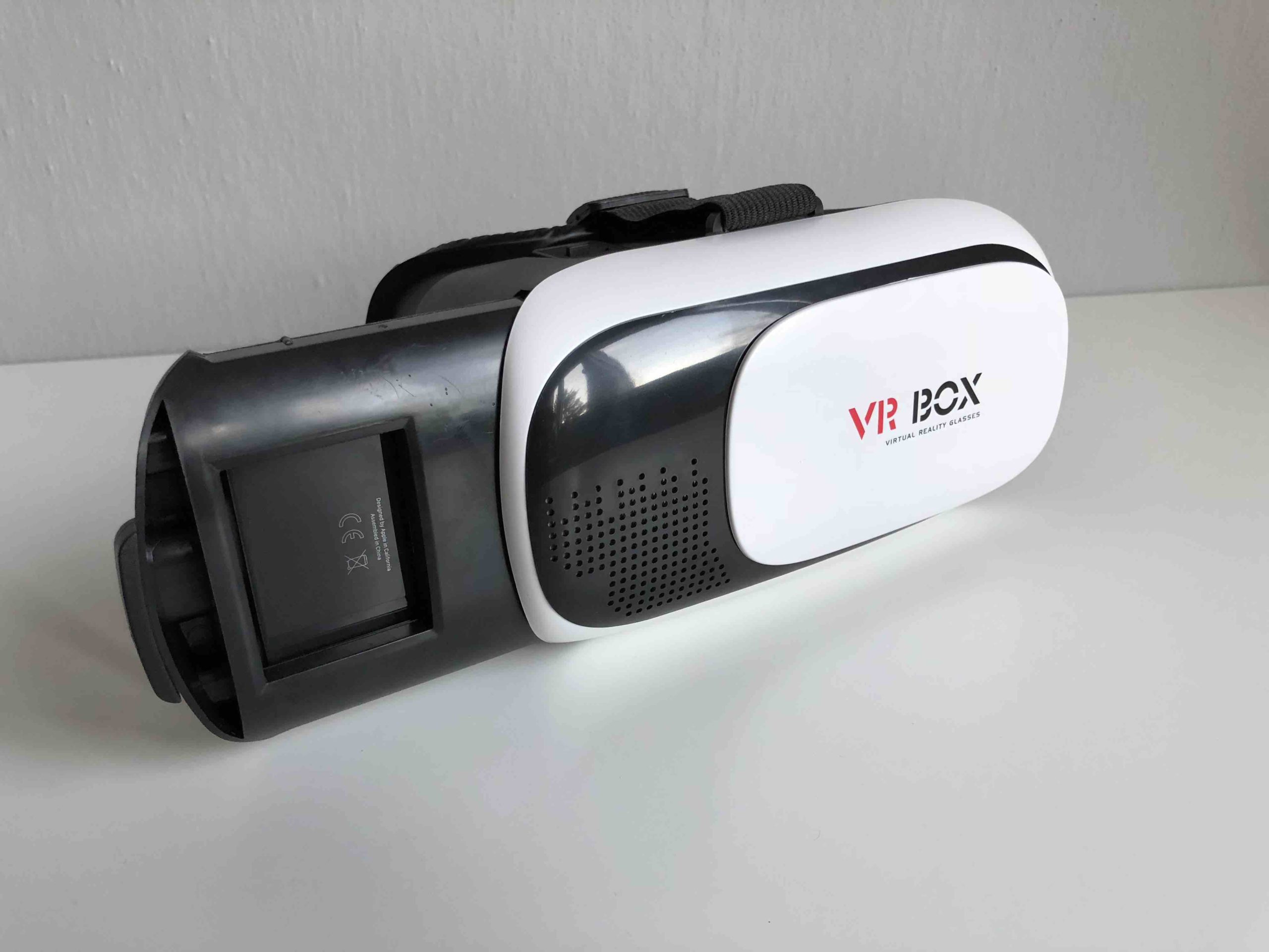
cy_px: 476
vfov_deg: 49.7
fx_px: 1026
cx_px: 634
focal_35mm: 28
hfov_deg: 63.4
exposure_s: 1/30
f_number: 1.8
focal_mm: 4
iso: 32
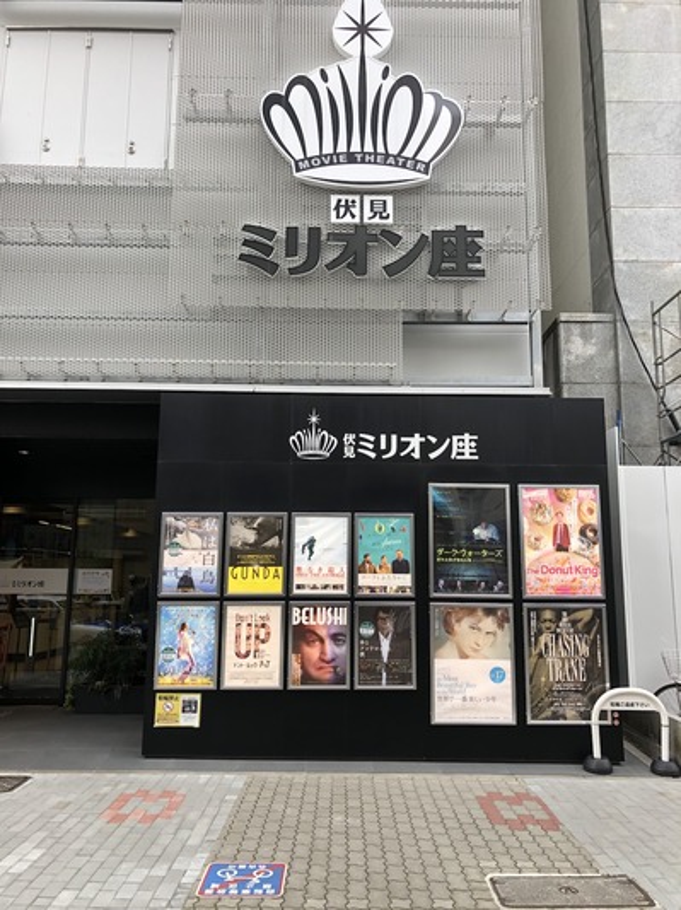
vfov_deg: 63.5
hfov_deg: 49.7
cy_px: 455
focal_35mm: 28
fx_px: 735
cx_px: 340
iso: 20
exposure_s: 1/173
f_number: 1.8
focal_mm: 3.99
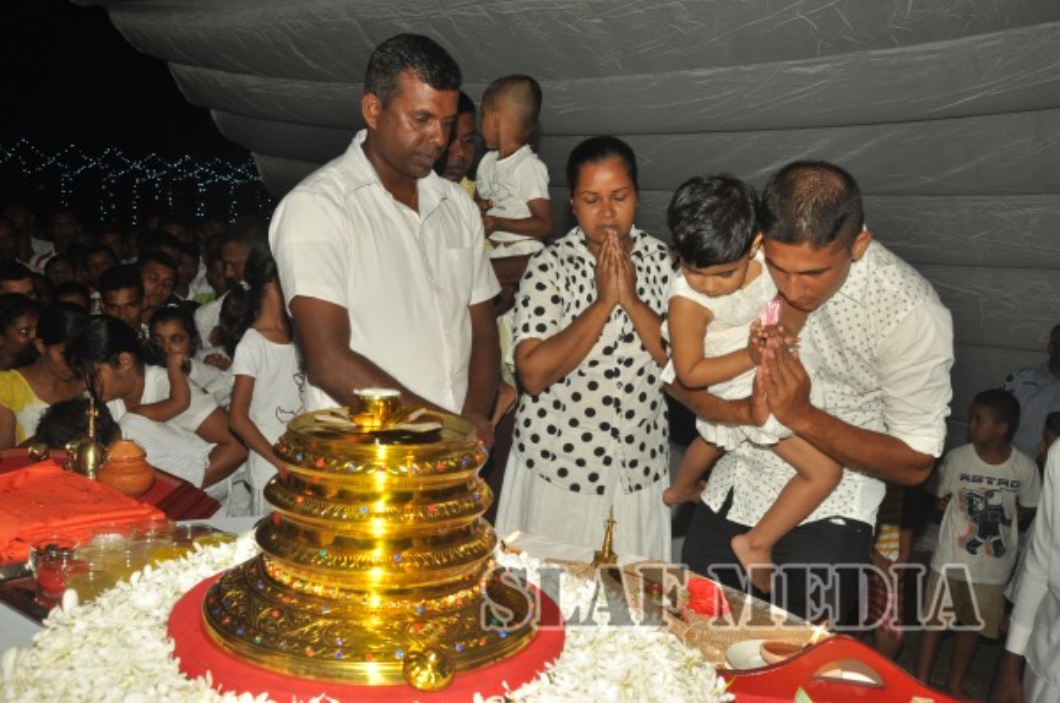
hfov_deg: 51.4
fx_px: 1102
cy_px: 352
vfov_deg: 35.4
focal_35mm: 38
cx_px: 530
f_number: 8
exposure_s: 1/100
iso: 400
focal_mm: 25
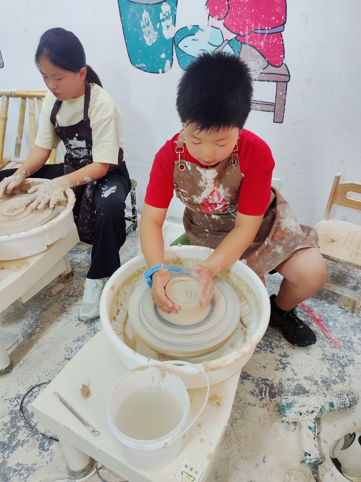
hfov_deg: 54.9
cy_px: 241
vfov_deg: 69.4
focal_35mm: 25
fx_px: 348
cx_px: 180
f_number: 1.79
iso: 131
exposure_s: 1/50
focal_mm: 4.71
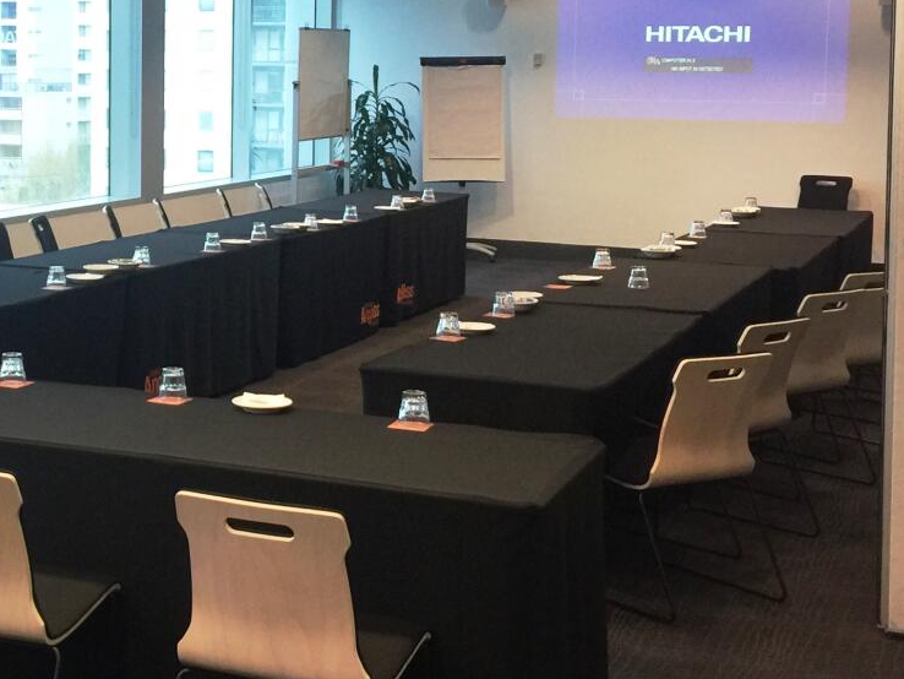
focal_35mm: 66
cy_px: 178
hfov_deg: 28.1
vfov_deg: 22.1
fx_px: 1724
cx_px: 56
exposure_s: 1/33
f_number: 2.2
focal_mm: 4.15
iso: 64
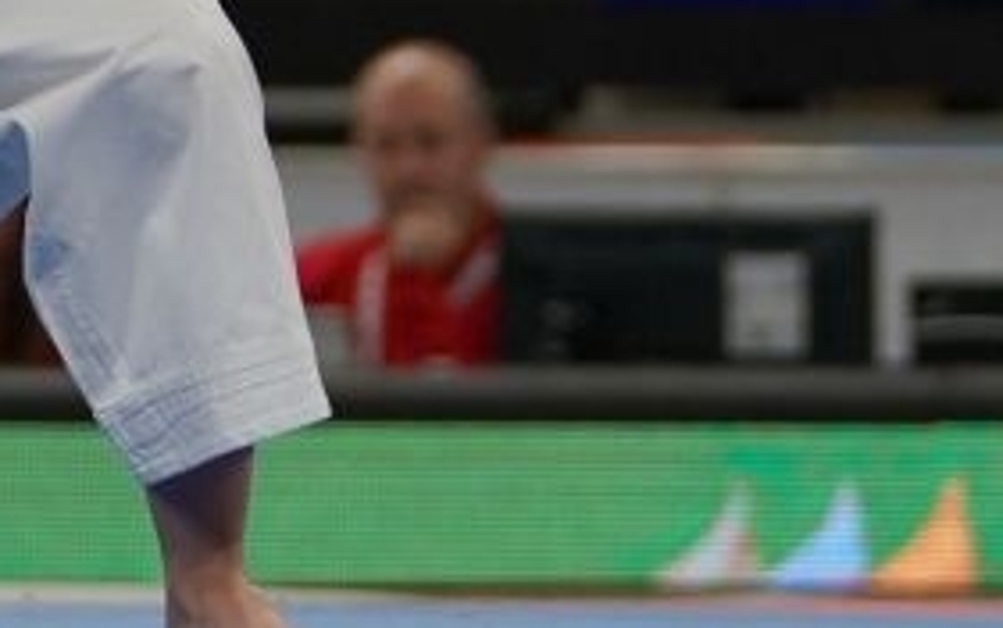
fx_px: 21061
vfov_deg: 1.7
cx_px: 543
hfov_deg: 2.7
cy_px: -68
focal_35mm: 770
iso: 500
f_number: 2.8
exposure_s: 1/500
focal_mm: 118
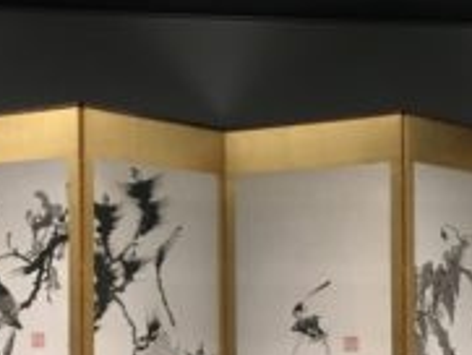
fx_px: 1092
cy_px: 335
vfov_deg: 18.1
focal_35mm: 80
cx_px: 154
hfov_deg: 24.3
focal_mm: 4.15
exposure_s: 1/17
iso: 200
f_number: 2.2
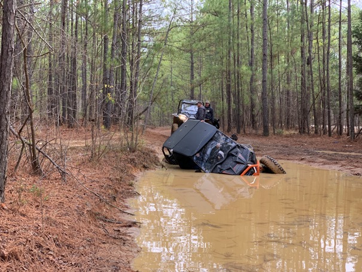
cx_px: 181
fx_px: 544
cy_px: 136
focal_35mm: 52
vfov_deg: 28.0
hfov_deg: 36.8
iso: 16
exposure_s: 1/87
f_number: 2.4
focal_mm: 6
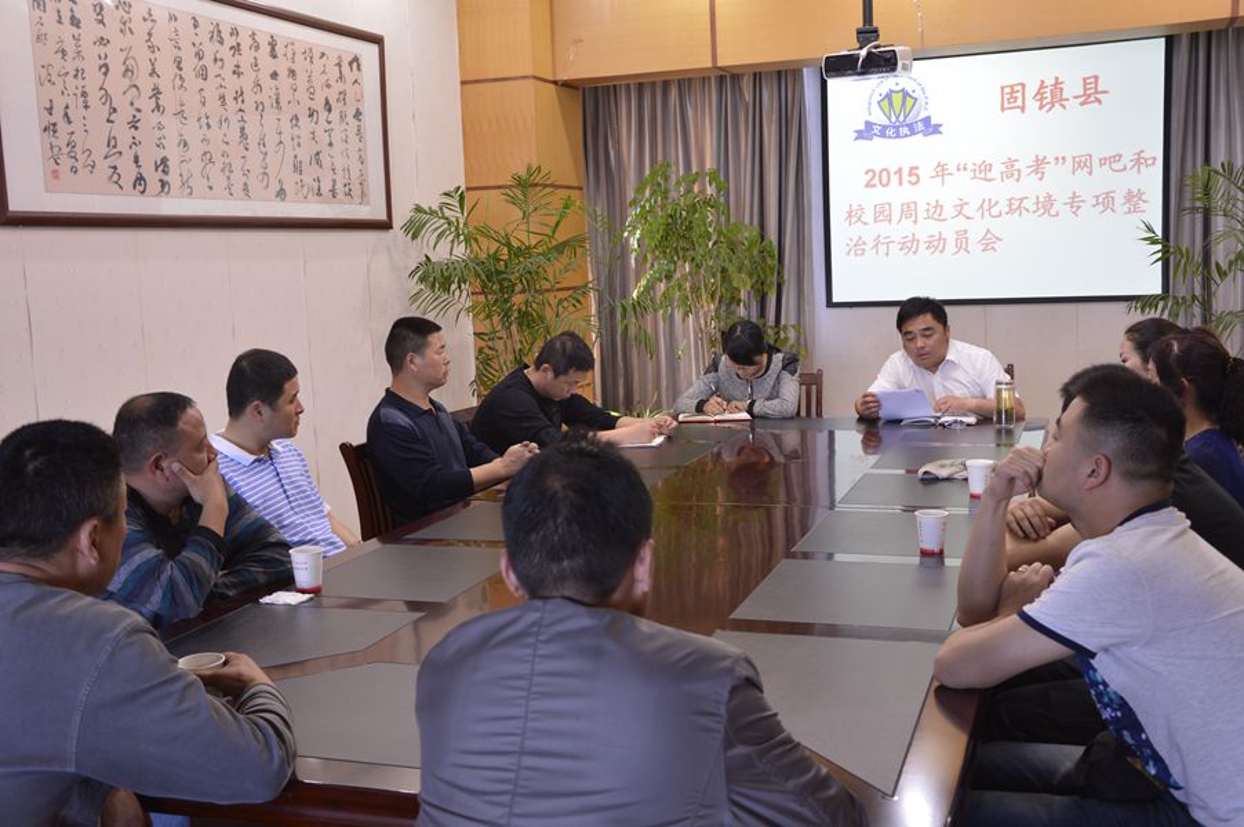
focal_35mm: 38
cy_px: 414
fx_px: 1295
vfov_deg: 35.4
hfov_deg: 51.3
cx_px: 622
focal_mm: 25
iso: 200
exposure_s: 1/8
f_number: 5.6
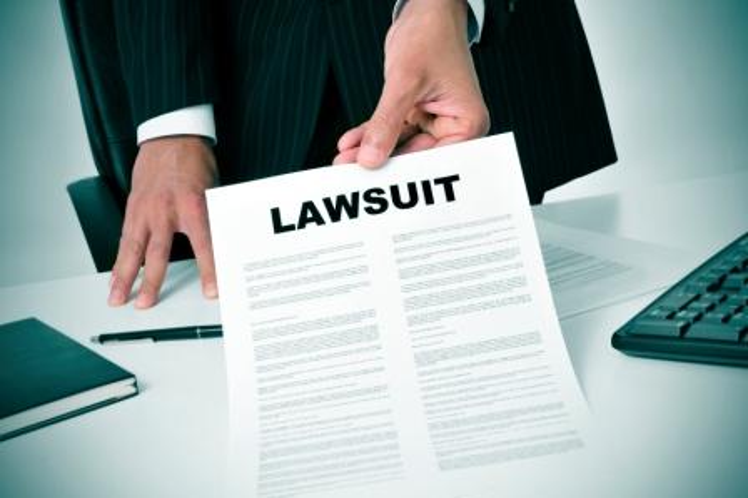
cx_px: 374
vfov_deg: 25.7
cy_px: 249
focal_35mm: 52
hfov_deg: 37.9
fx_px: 1090
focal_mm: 35
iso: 200
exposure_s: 1/60
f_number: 11
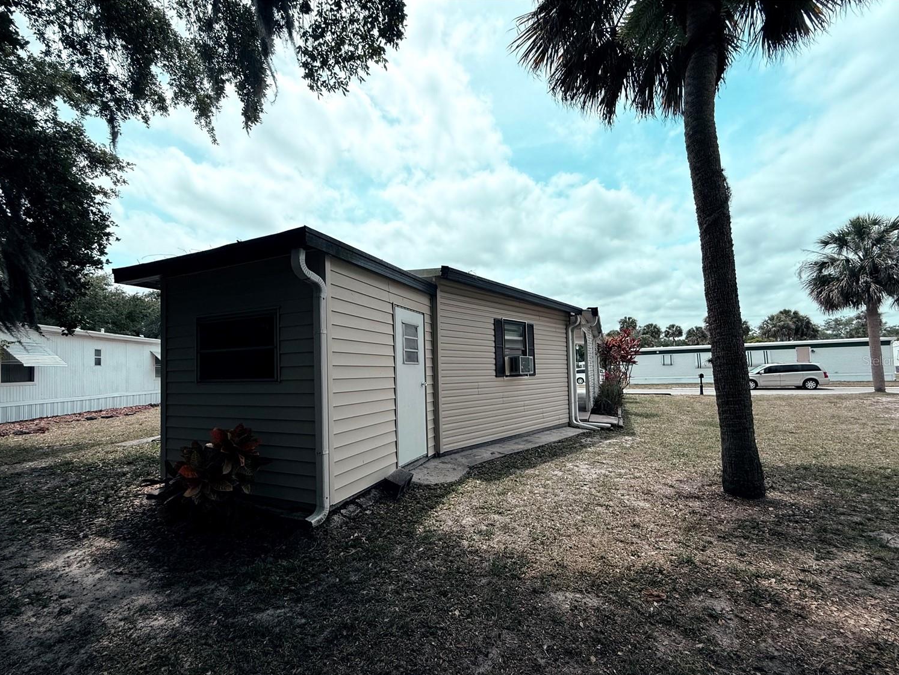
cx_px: 438
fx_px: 390
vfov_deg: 81.6
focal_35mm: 15
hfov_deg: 98.1
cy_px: 360
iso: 50
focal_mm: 2.22
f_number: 2.2
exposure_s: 1/2024
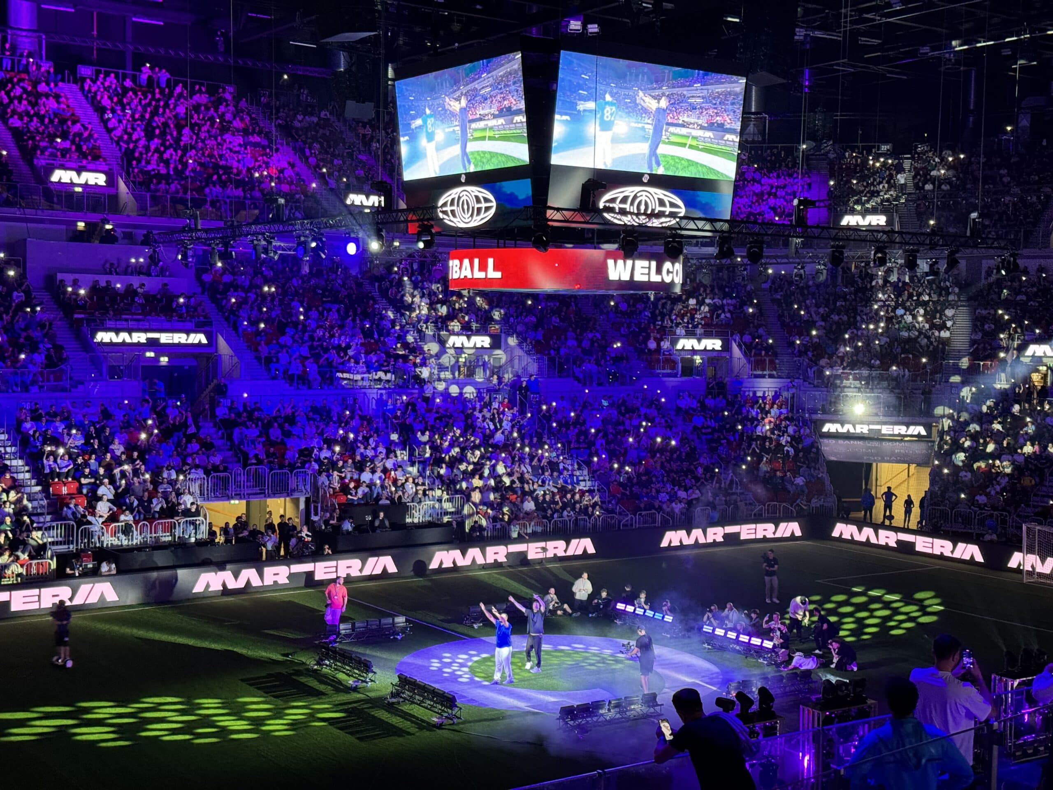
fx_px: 1460
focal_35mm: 48
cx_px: 526
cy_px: 395
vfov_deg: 30.3
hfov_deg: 39.7
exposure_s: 1/50
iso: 250
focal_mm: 6.76
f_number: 1.78
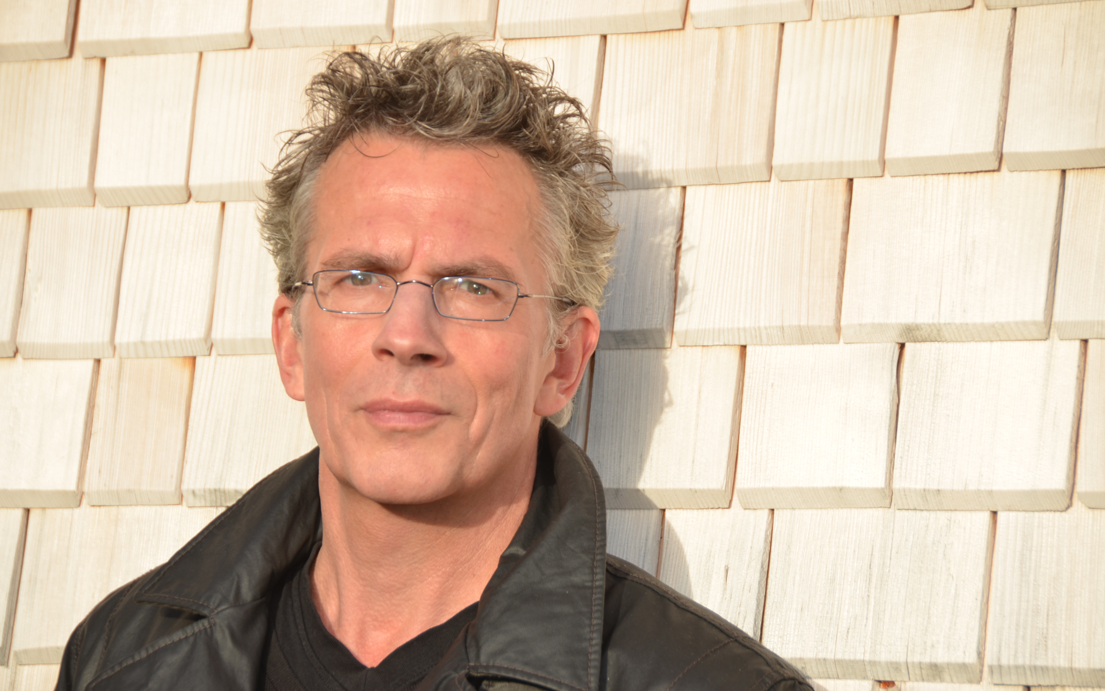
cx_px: 553
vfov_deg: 6.6
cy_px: 334
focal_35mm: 199
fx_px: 5993
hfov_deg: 10.5
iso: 100
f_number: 5.6
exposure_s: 1/200
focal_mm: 130
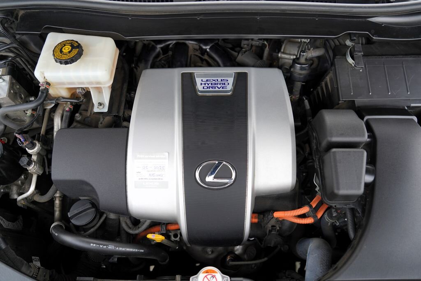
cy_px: 140
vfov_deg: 53.1
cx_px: 210
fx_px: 281
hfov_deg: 73.7
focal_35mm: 24
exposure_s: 1/40
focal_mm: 24
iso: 100
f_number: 3.2
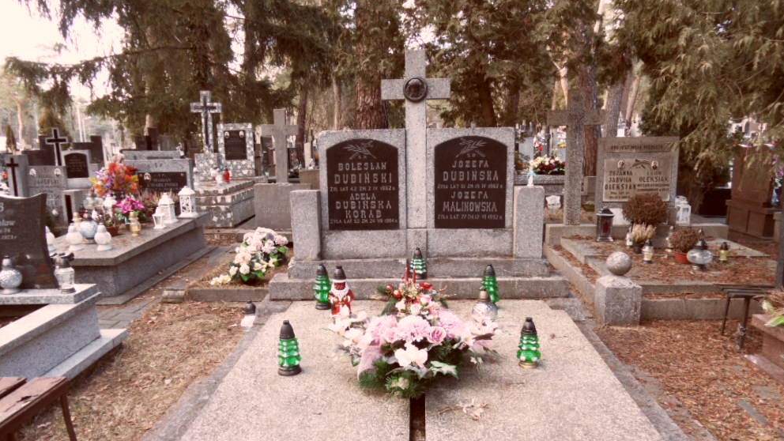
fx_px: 561
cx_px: 391
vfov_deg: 42.7
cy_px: 264
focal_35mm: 27
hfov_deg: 69.9
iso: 120
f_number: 3.2
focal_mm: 3.9
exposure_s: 1/30
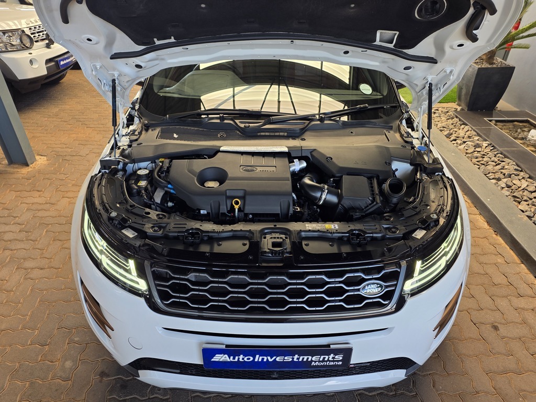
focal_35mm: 23
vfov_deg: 58.9
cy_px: 201
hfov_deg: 73.9
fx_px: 356
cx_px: 268
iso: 50
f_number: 1.7
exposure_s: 1/180
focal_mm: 6.25
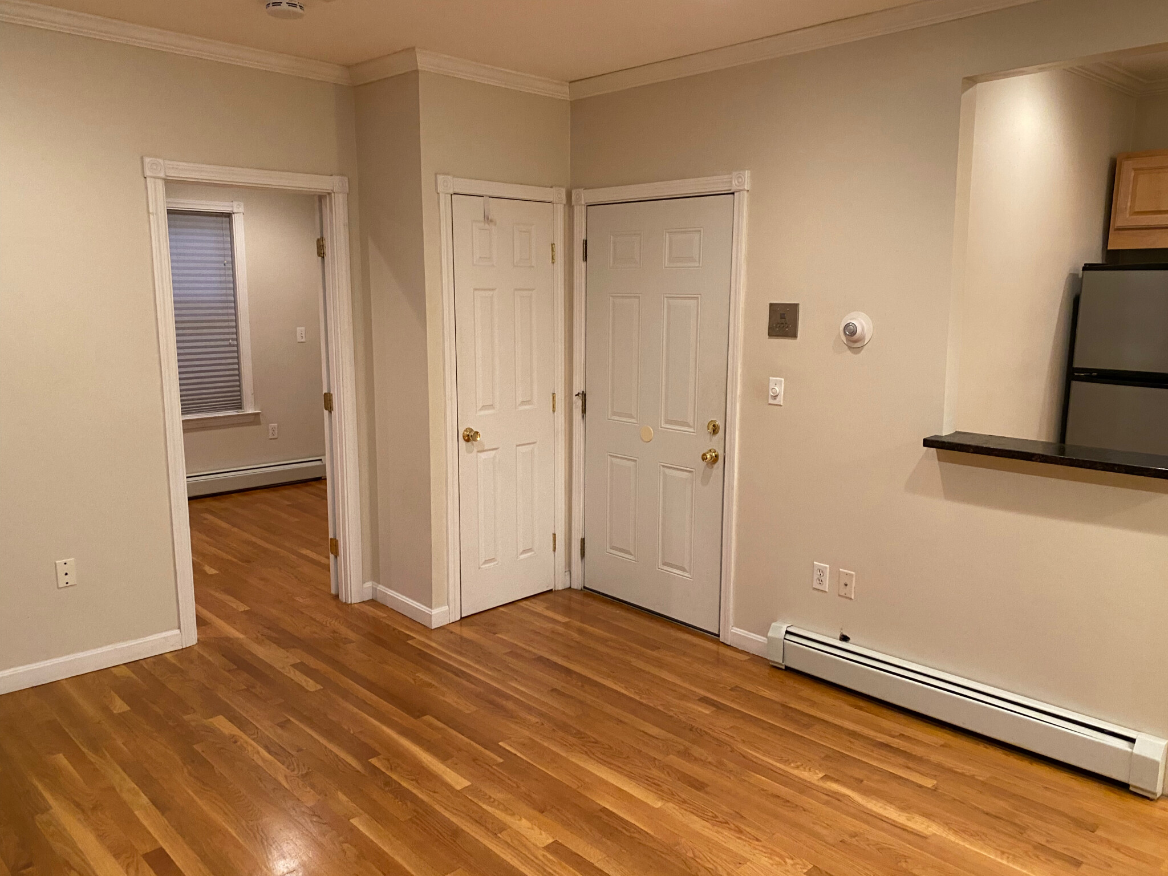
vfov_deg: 53.1
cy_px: 438
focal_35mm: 26
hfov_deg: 67.3
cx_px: 584
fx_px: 877
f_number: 1.8
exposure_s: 1/60
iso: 320
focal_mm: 4.25
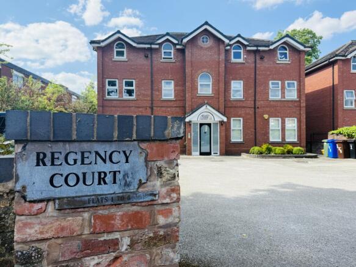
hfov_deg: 71.6
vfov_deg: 56.8
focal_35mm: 24
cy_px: 134
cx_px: 178
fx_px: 247
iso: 100
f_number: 1.78
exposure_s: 1/2445
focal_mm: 6.76
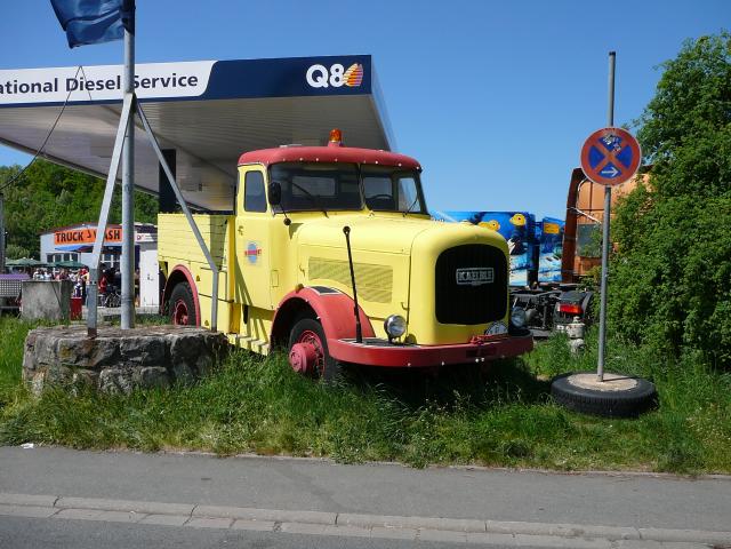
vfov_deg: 40.7
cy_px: 274
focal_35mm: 35
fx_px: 739
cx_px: 366
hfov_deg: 52.6
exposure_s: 1/640
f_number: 5
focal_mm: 5.2
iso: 80
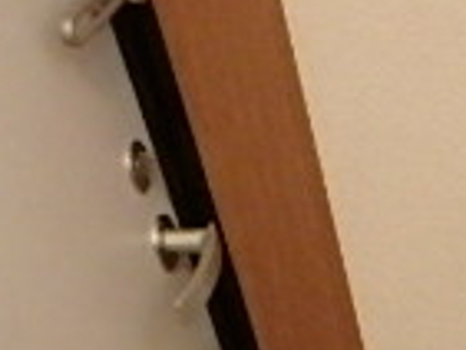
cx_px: 750
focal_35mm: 95
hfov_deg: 17.9
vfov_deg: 13.9
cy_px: 621
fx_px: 1280
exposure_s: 1/30
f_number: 3.5
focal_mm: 3.7
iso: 800
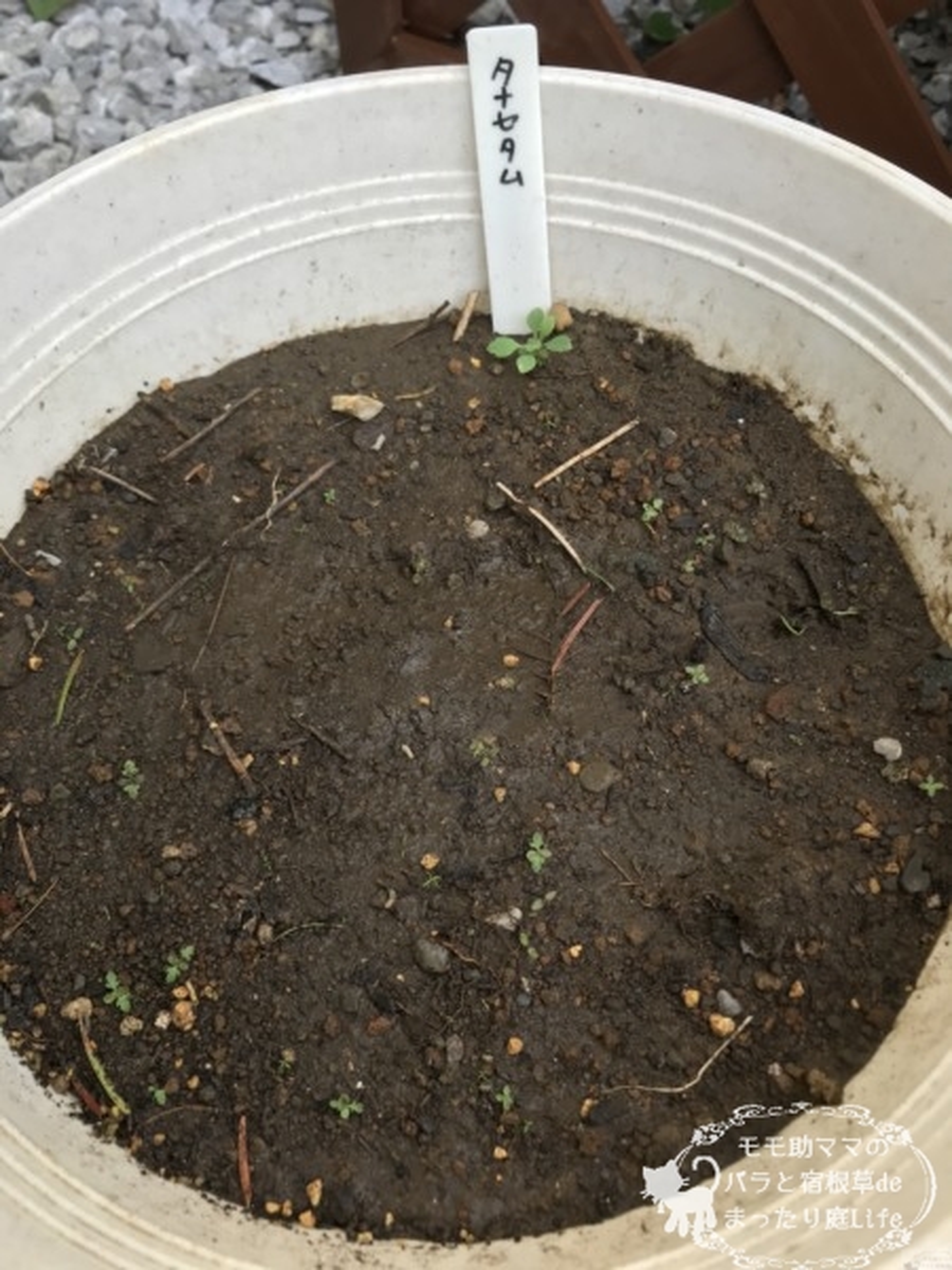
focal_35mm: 28
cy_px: 635
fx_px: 1027
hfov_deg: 49.7
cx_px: 476
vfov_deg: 63.4
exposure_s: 1/120
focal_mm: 3.99
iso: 40
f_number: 1.8
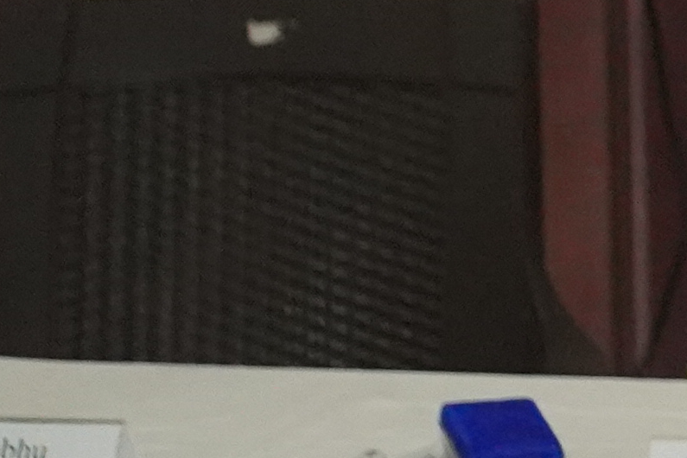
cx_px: 2286
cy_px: 108
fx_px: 5763
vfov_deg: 4.5
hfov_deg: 6.1
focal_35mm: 302
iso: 6400
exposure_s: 1/160
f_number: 4
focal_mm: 40
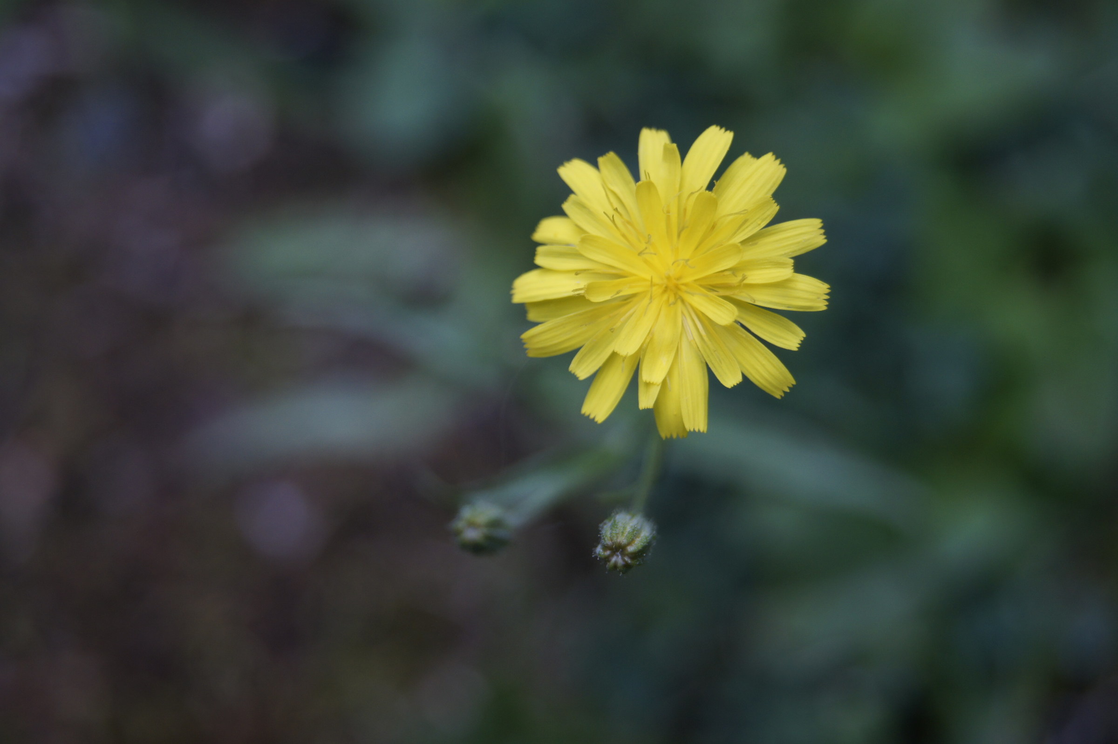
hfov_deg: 24.6
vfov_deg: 16.5
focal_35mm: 82
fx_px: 2560
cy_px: 372
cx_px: 559
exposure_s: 1/100
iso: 250
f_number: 5.6
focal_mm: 55
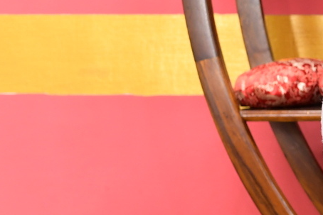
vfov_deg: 7.4
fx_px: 1660
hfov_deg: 9.8
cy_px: 169
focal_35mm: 185
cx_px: 767
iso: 1000
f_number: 4.5
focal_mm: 35
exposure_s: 1/200
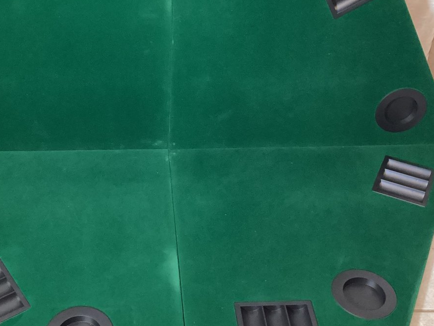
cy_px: 141
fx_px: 665
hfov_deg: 36.1
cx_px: 178
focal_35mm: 53
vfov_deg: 27.5
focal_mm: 3.3
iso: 500
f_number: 2.4
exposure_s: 1/30
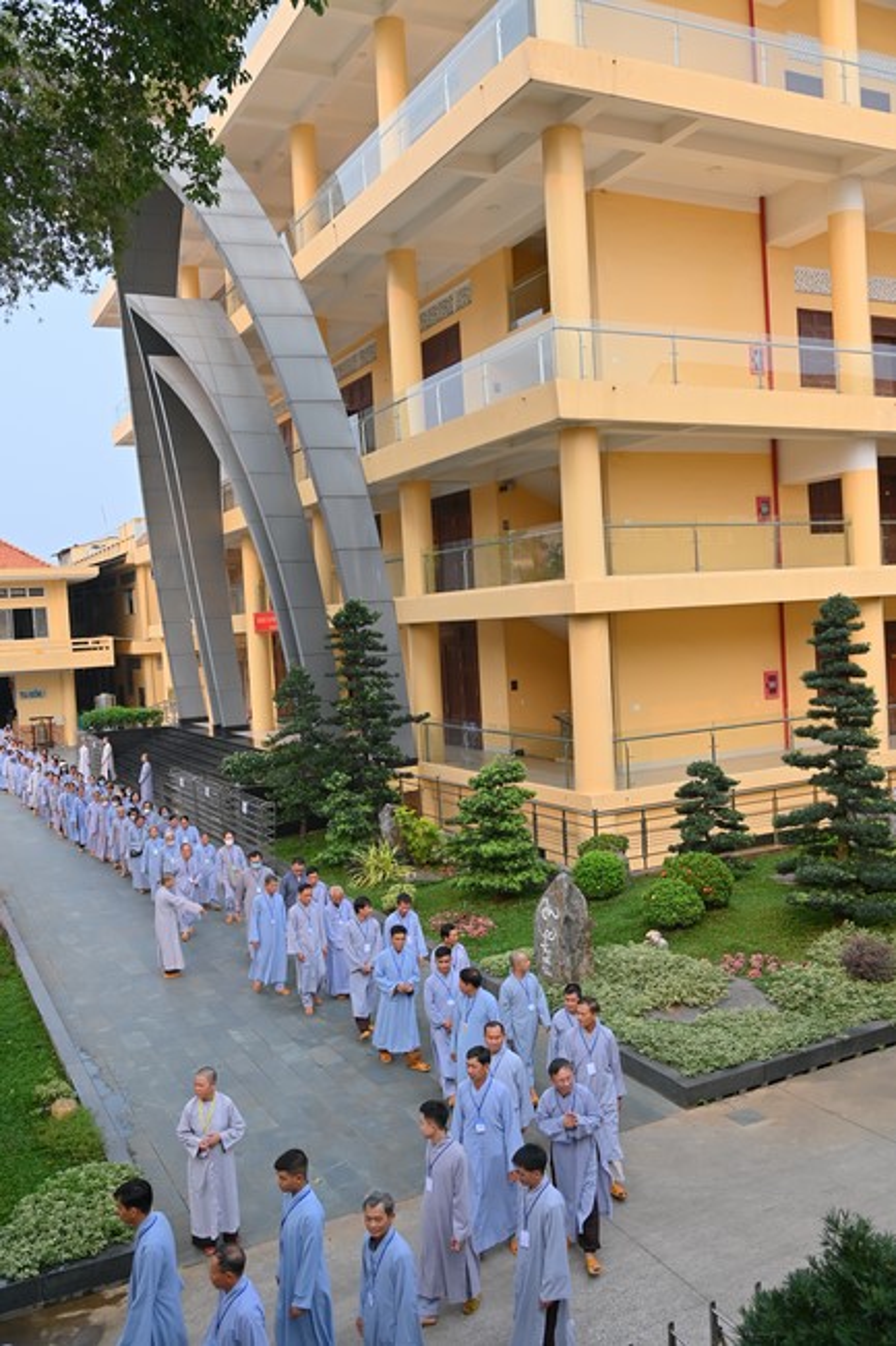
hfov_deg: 43.6
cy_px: 673
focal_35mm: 30
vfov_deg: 61.9
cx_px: 448
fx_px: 1121
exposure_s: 1/250
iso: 125
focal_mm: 30
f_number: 5.6
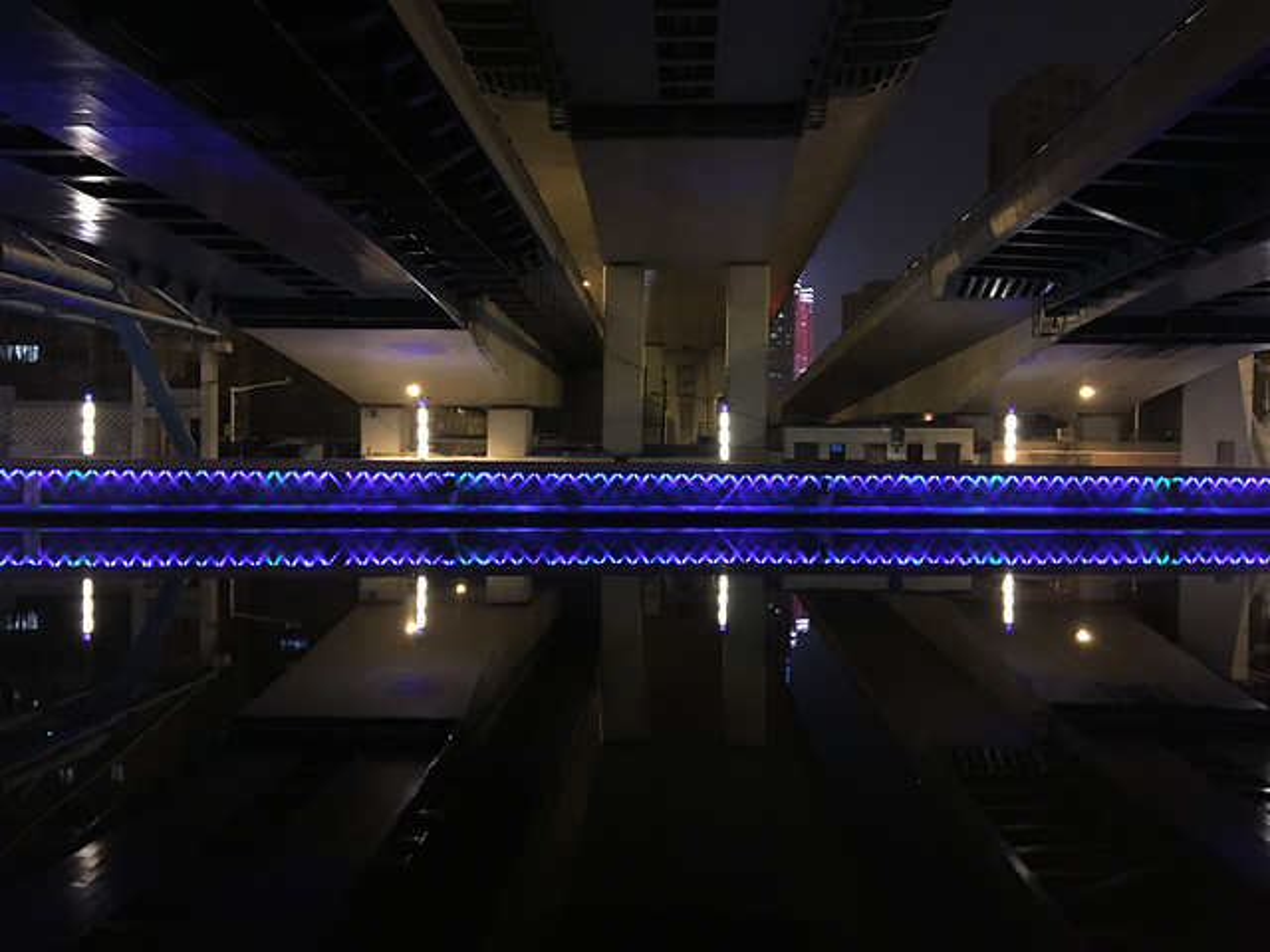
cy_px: 476
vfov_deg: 48.2
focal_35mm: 29
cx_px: 635
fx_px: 1064
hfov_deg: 61.7
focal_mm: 4.15
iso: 400
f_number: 2.2
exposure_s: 1/17
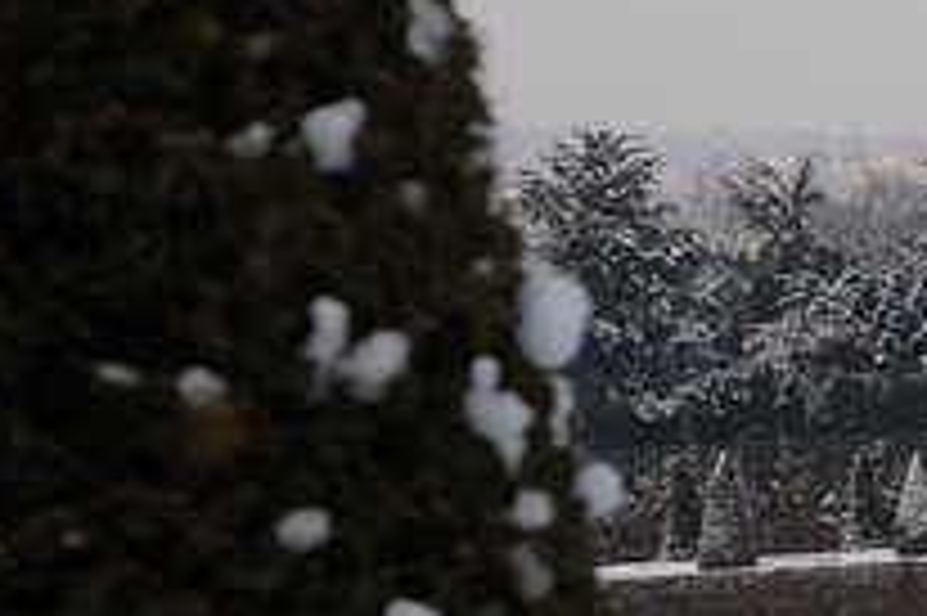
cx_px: 3042
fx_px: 7590
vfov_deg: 4.7
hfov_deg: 6.3
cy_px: 427
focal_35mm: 295
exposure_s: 1/80
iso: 200
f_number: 11
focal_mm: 38
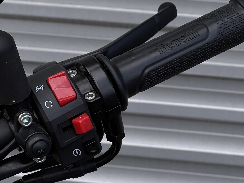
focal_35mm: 130
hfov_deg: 15.1
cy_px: 62
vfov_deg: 11.4
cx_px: 90
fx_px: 916
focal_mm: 9
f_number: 2.8
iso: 32
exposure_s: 1/273
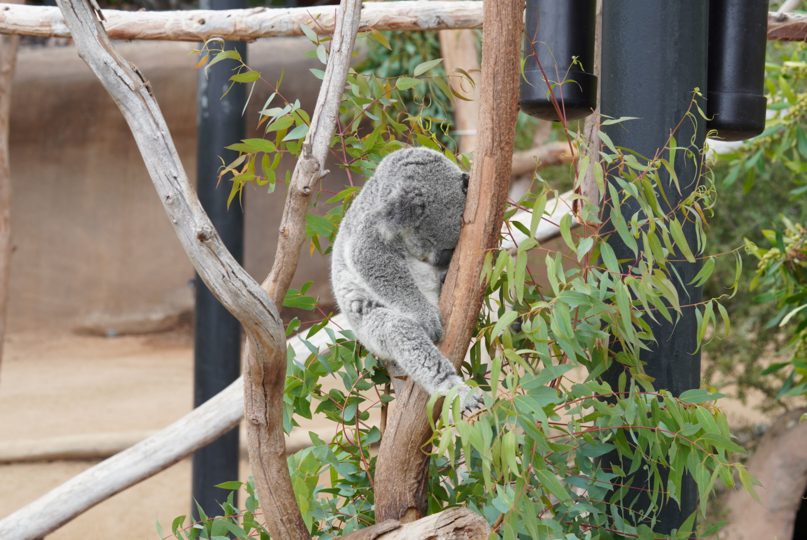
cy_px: 270
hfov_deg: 15.2
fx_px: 3028
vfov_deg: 10.2
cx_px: 404
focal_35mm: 135
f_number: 6.3
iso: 200
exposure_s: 1/60
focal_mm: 90
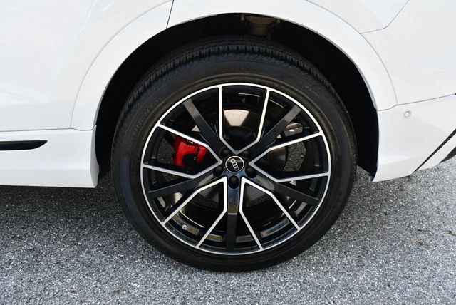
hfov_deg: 44.5
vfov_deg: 30.6
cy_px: 152
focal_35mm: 44
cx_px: 228
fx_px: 558
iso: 220
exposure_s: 1/250
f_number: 5.6
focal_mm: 22
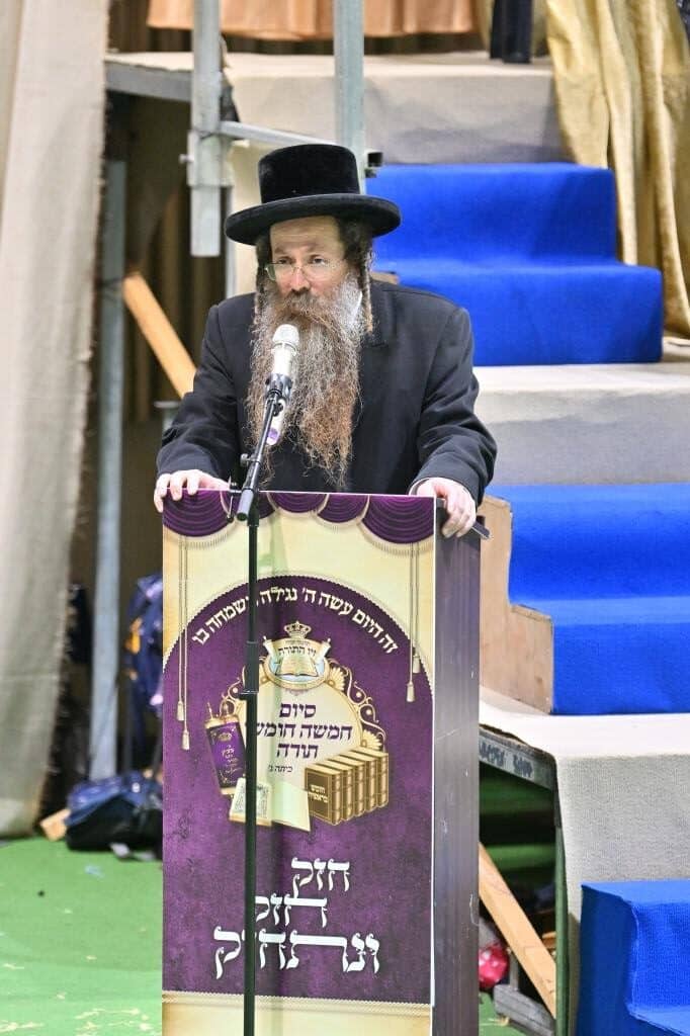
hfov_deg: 5.7
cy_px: 518
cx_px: 345
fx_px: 6904
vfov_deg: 8.6
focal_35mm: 240
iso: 1000
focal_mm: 160
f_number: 2.8
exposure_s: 1/160
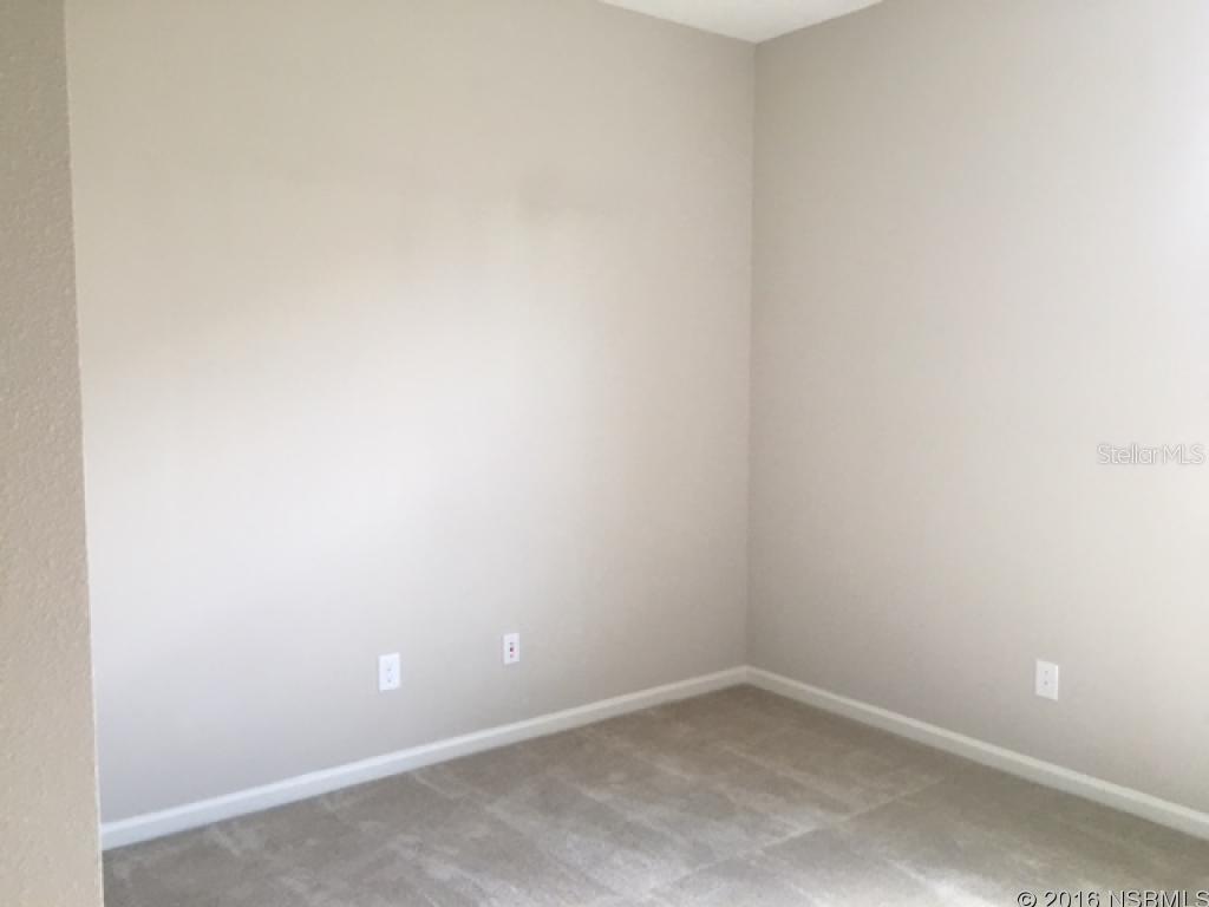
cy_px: 454
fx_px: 1013
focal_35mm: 29
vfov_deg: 48.2
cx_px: 604
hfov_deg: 61.7
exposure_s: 1/30
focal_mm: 4.15
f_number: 2.2
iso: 40
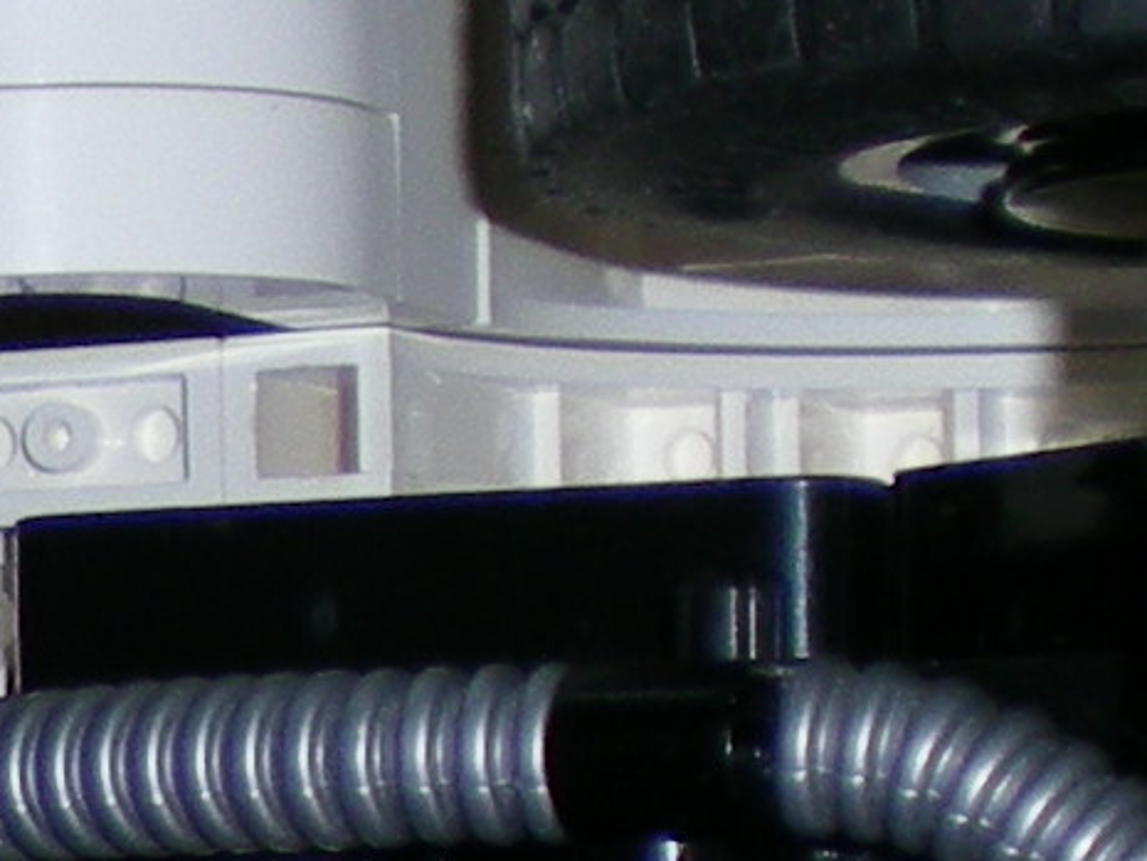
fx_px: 8319
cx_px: -905
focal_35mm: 251
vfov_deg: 5.9
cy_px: 1046
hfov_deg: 7.6
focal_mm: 6.3
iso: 50
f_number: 3.1
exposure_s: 1/60
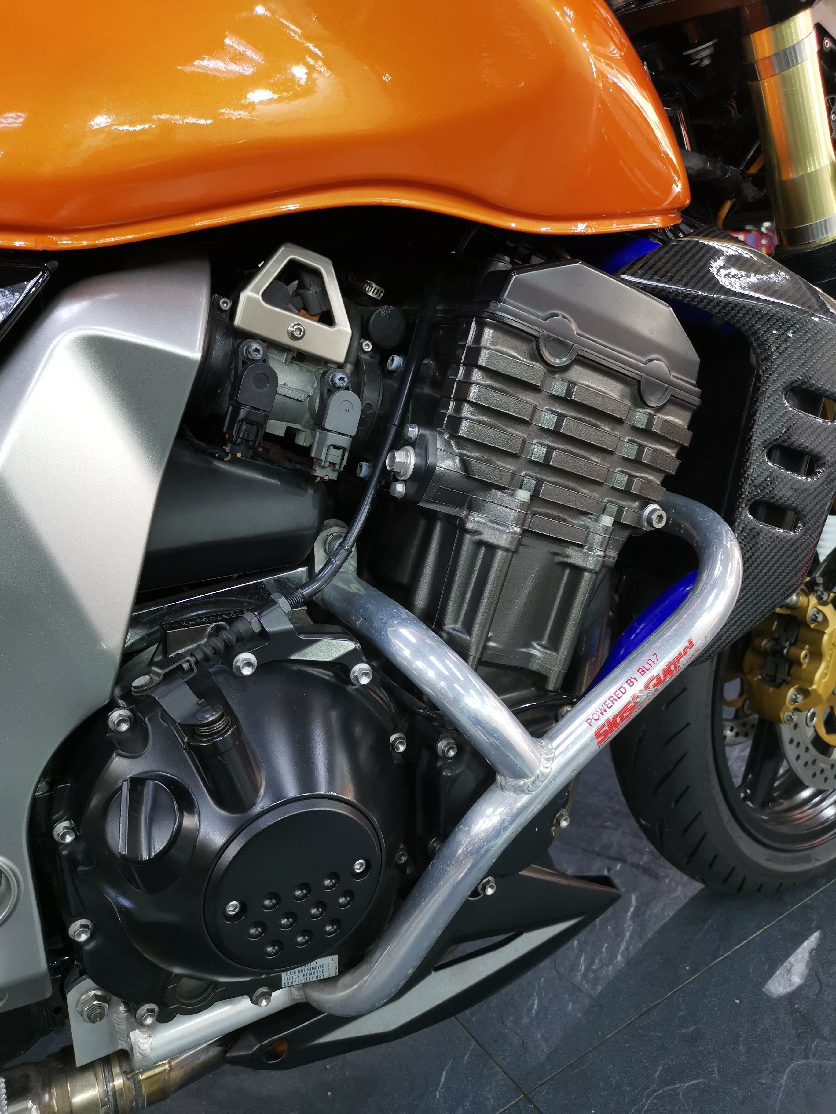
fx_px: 869
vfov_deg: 65.3
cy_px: 557
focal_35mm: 27
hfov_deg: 51.4
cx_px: 418
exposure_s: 1/50
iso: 200
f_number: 1.8
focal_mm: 5.58
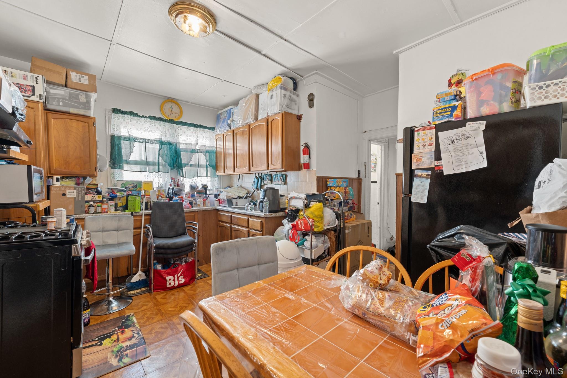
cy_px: 189
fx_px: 220
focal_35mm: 14
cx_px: 284
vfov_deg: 81.2
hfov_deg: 104.3
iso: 400
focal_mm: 14
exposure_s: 1.6
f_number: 10
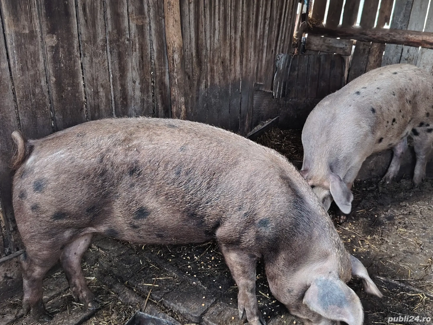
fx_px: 413
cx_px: 216
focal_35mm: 33
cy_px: 162
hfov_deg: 55.4
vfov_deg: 42.9
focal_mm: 5.25
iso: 747
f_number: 1.75
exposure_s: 1/33.3
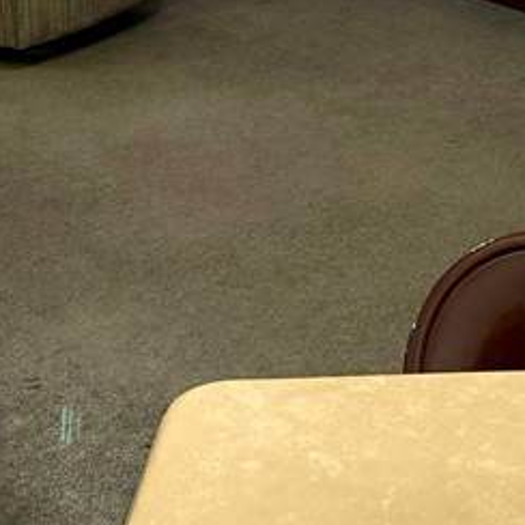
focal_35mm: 89
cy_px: -211
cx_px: 478
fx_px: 1527
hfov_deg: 19.1
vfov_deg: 17.9
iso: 250
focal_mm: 6.76
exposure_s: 1/120
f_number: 1.78
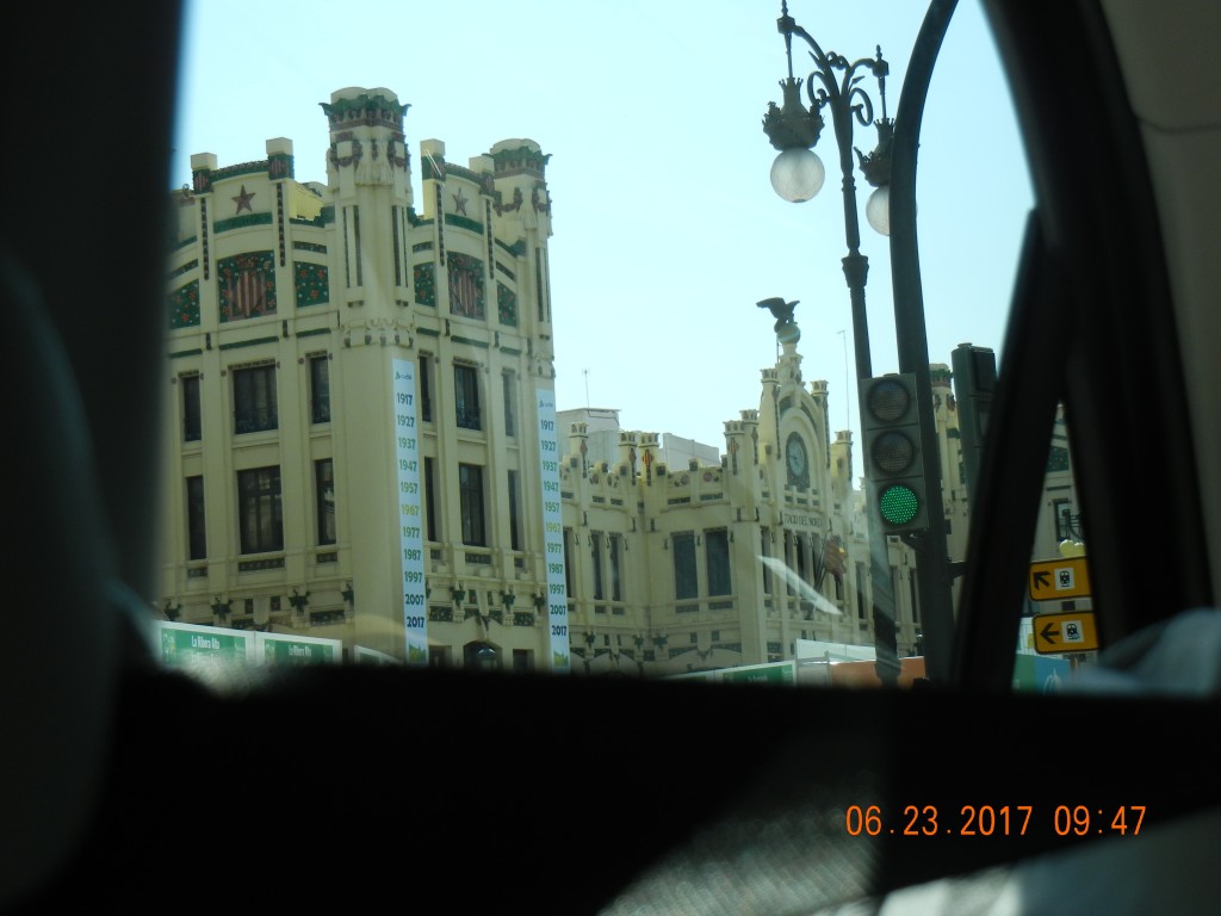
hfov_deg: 25.3
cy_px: 458
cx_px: 610
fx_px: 2716
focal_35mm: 77
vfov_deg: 19.1
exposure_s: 1/671
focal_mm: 13.9
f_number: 4.3
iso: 160
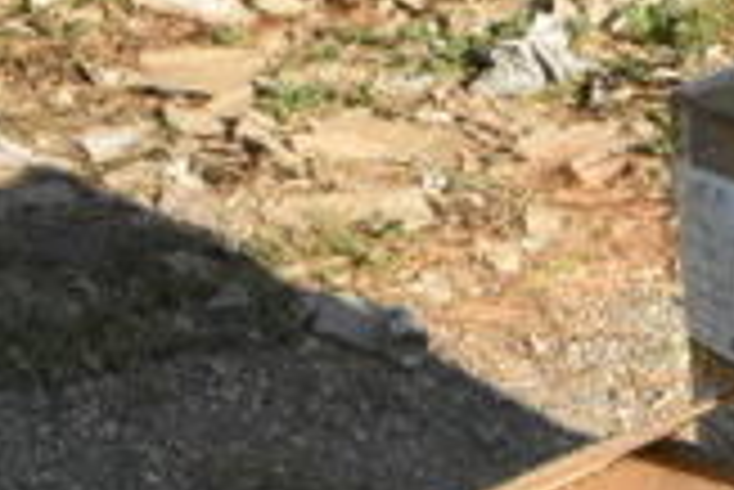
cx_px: 1153
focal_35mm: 193
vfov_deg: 6.7
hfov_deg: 10.3
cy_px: 1198
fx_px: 3934
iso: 6400
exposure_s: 1/2000
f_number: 18
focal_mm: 23
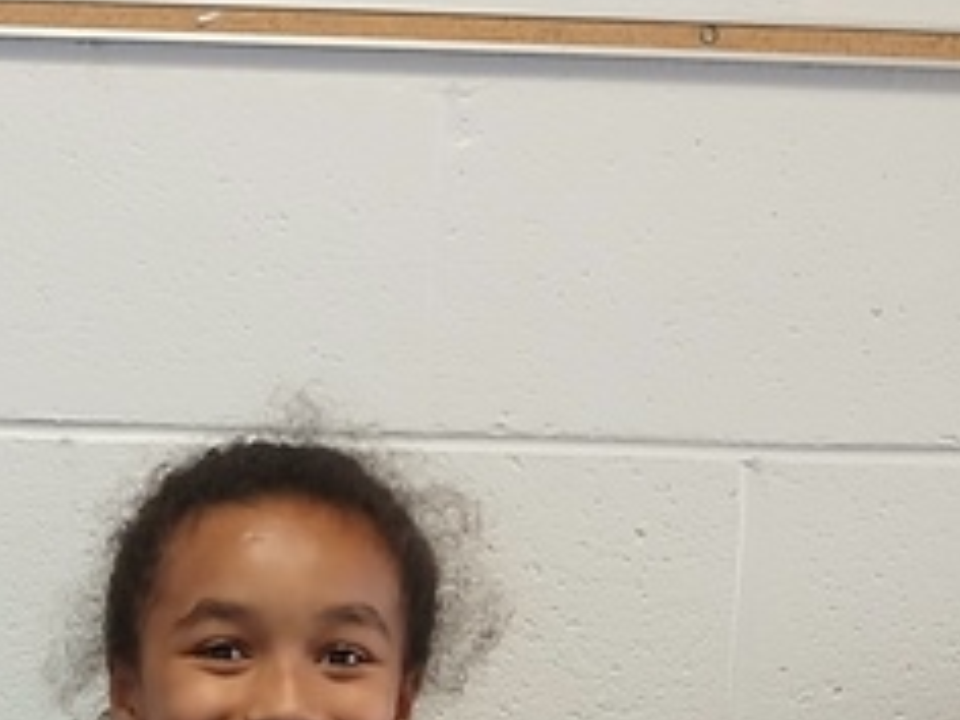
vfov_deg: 11.9
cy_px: 1383
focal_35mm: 113
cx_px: -4
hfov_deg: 17.0
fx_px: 3134
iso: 200
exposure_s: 1/40
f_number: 1.8
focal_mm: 3.98
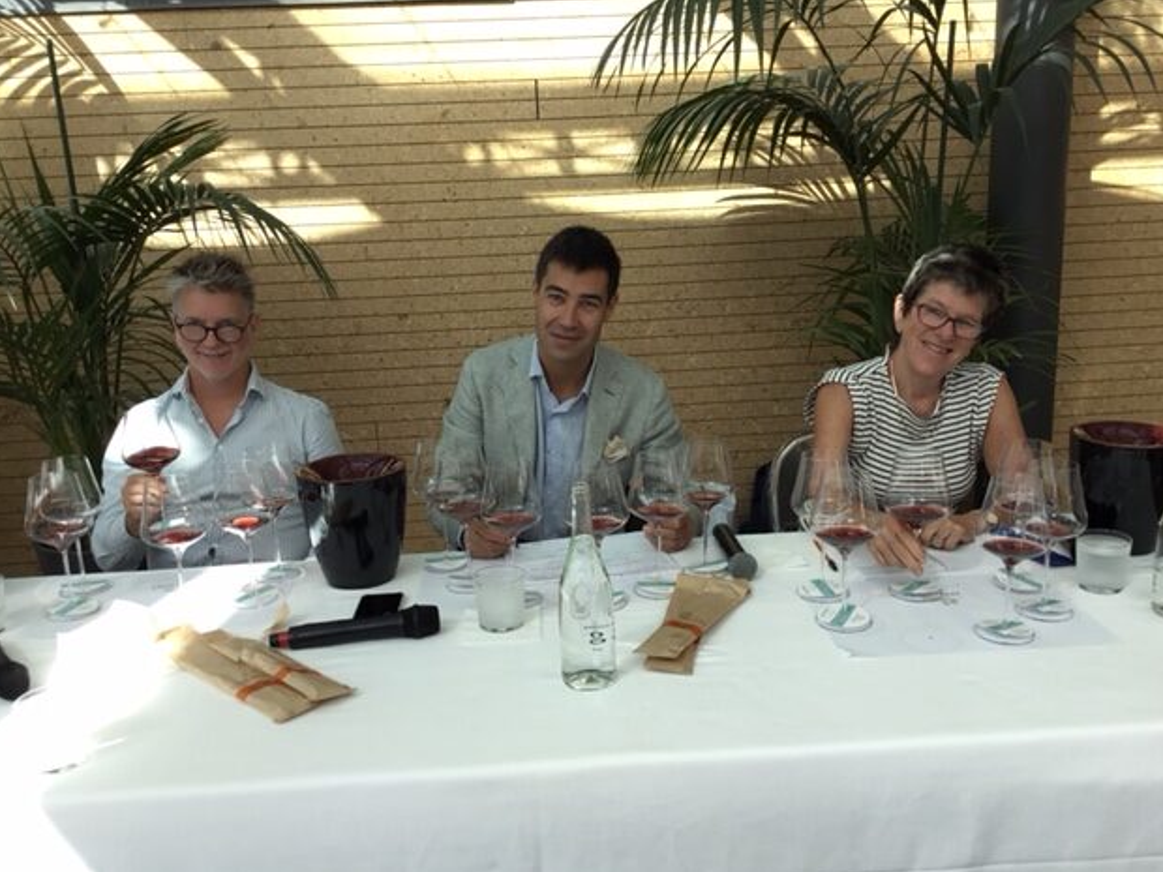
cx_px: 593
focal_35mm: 32
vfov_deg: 44.2
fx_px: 1075
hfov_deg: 56.8
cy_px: 446
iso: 32
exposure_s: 1/100
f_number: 2.4
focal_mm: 3.3
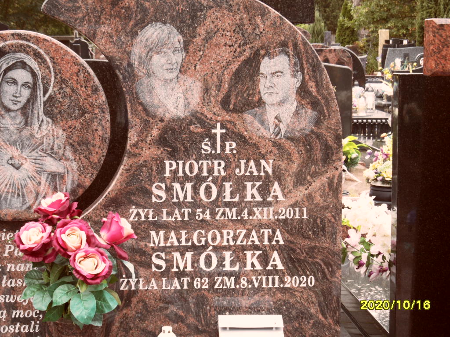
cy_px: 168
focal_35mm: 80
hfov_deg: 24.4
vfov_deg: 18.4
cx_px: 225
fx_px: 1040
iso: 100
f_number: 4.2
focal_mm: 13.2
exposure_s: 1/90
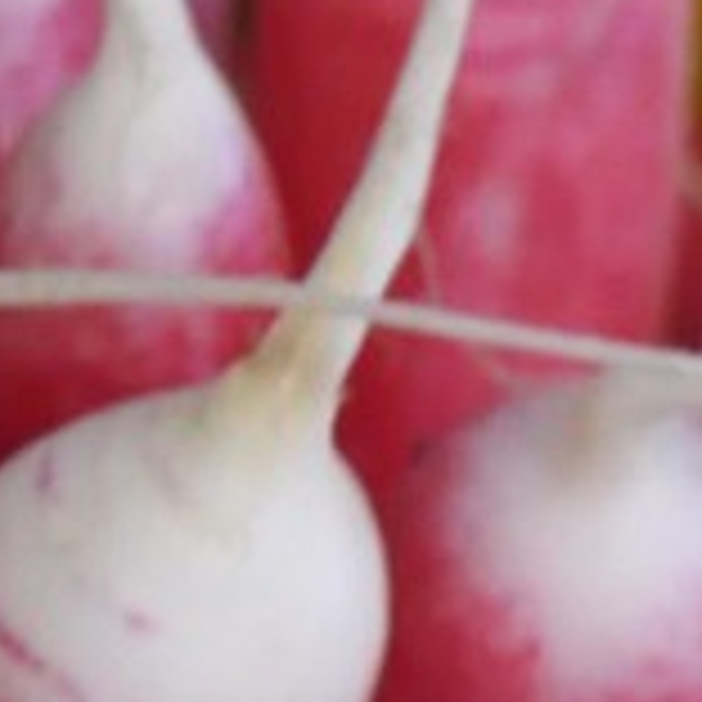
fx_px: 12023
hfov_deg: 3.1
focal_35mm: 524
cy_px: 1408
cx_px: 3442
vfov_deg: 3.3
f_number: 11
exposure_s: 1/60
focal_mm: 60
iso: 3200
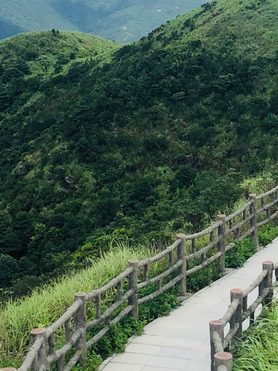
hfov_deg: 16.0
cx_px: 164
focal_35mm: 92
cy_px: 82
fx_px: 985
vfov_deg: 21.1
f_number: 1.8
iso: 20
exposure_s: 1/2525
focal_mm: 3.99
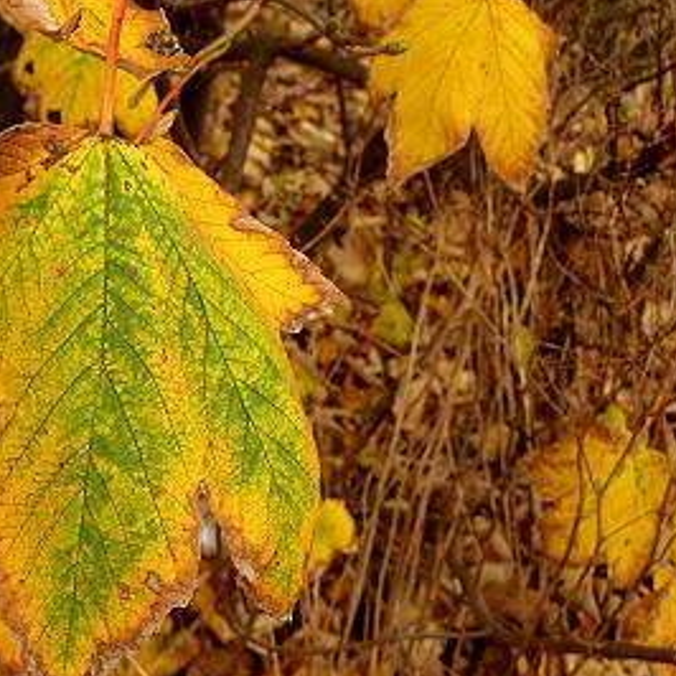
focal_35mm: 67
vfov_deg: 25.7
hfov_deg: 25.4
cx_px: 165
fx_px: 1480
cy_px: 349
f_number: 3.8
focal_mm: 7.9
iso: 250
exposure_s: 1/250
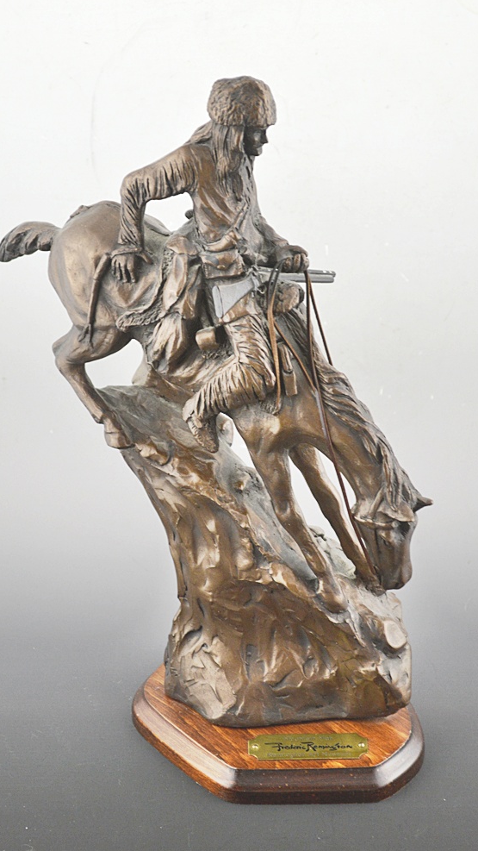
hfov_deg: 13.8
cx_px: 230
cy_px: 429
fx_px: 1973
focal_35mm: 88
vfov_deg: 24.3
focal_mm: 55
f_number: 5.6
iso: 500
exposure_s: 1/15
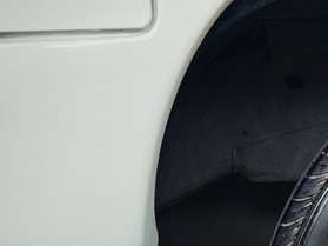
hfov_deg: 7.7
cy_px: 357
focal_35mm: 250
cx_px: 565
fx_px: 2368
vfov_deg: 5.9
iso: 1250
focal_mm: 15.38
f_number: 2.6
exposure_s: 1/100
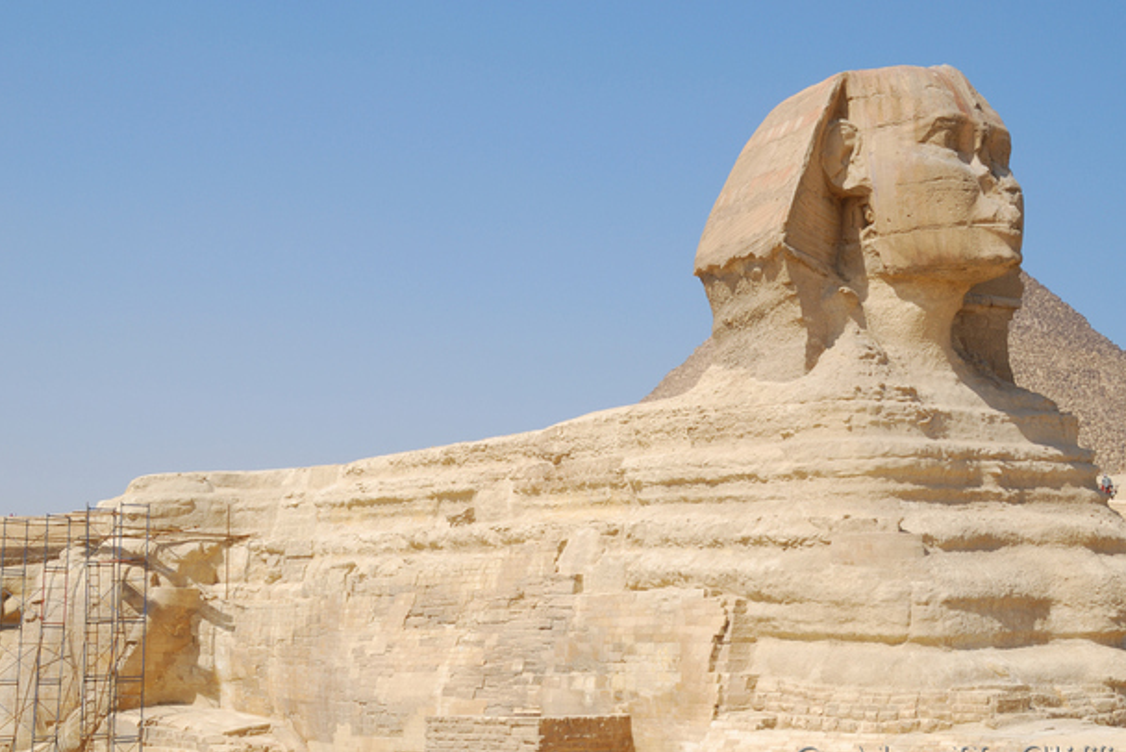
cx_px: 578
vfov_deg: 25.3
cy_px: 374
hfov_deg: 37.1
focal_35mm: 54
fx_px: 1676
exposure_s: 1/200
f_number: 11
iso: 100
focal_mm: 31
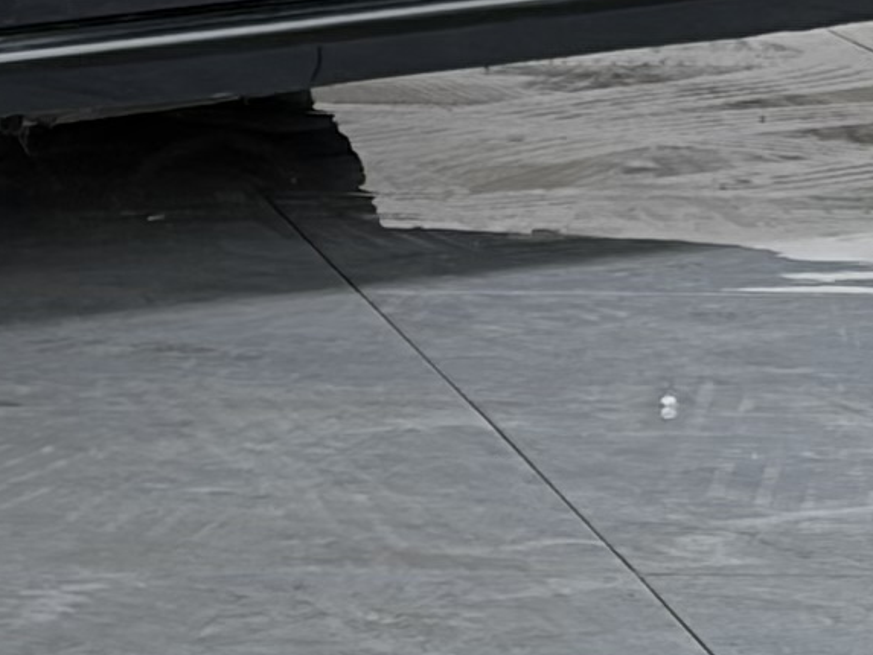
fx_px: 9232
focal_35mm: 366
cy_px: -967
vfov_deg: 4.0
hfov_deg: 5.3
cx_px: -750
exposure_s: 1/100
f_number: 1.6
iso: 25
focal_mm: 5.96
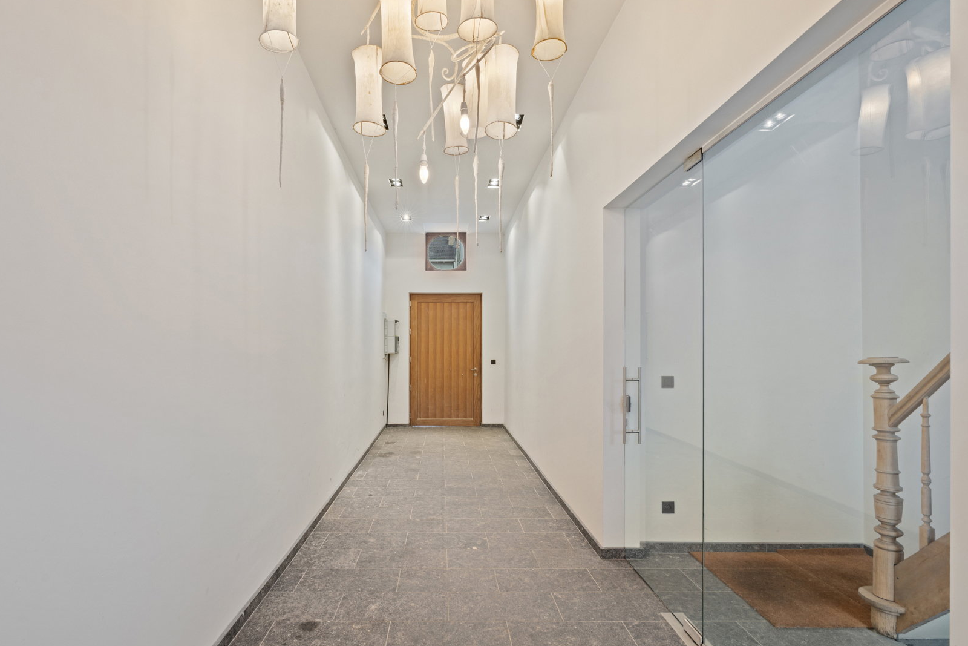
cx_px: 444
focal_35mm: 18
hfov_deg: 89.8
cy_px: 354
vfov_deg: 67.2
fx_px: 484
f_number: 11
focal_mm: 16
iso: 250
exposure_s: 1/1.25
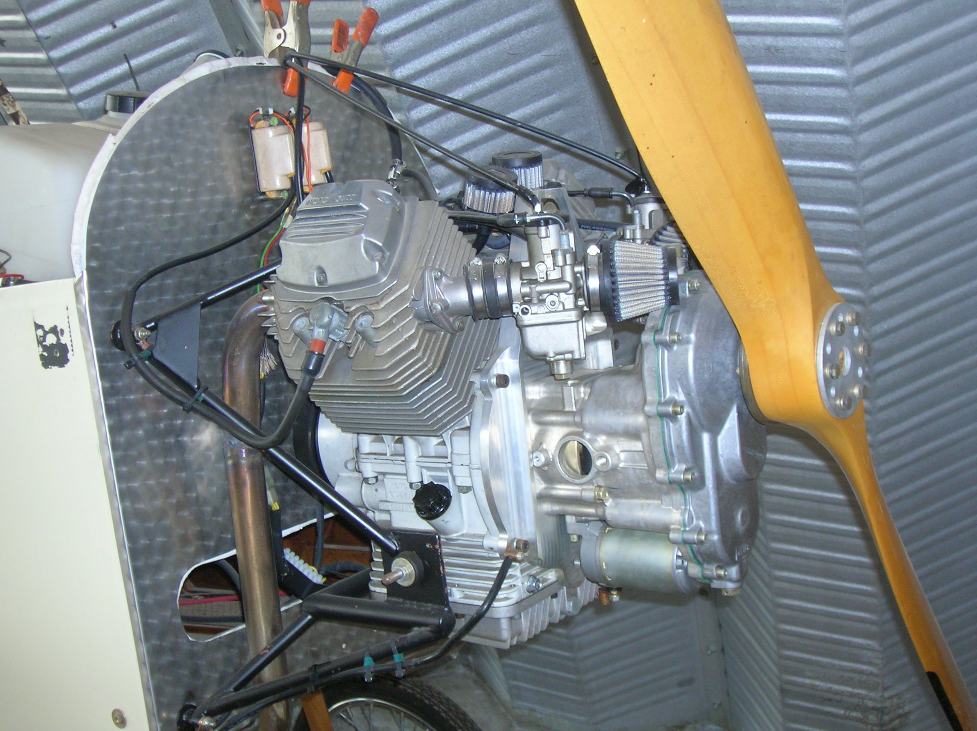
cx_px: 488
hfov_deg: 41.3
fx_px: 1297
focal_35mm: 46
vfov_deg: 31.5
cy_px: 366
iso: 98
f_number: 3.2
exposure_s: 1/60.1
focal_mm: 7.7
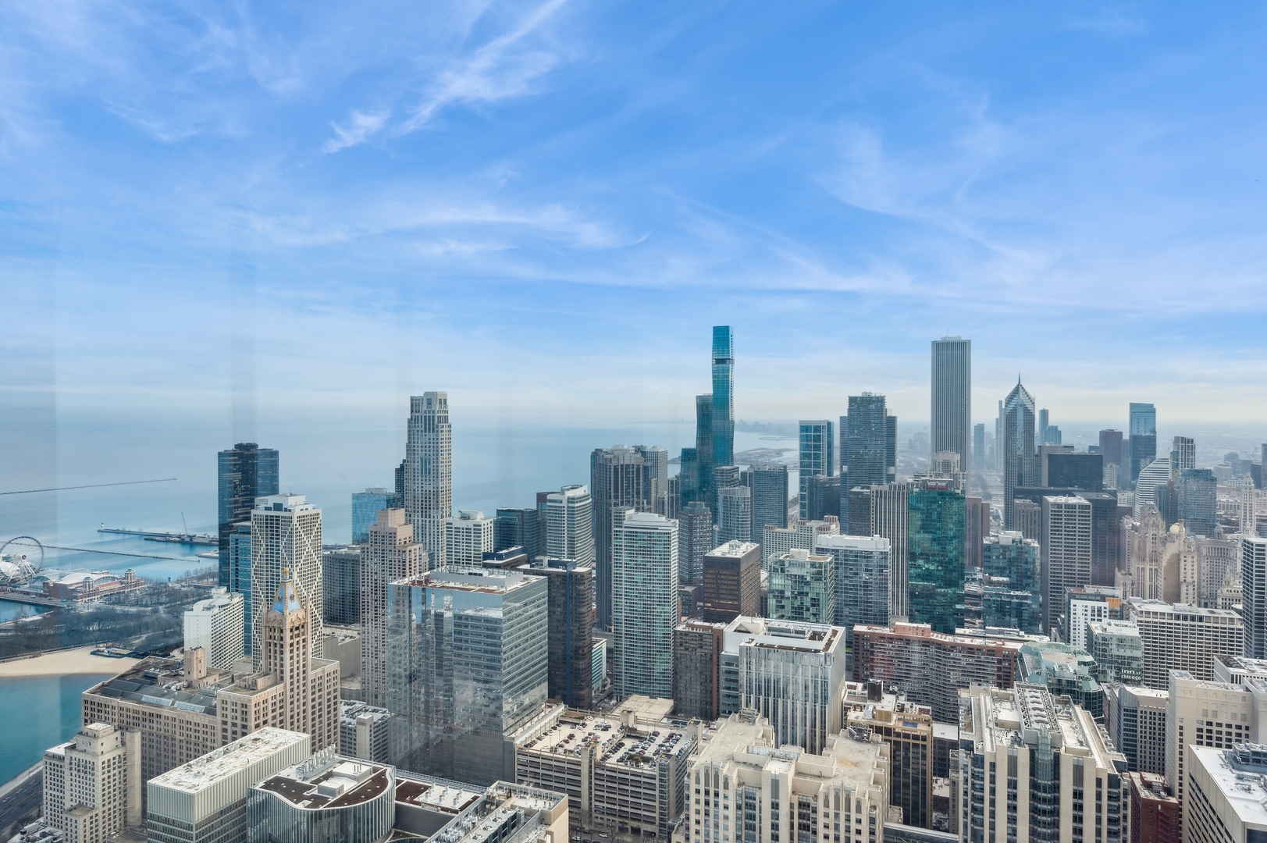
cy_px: 422
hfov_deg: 79.9
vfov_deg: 58.3
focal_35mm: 22
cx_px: 634
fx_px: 756
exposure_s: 1/50
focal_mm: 21.5
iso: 100
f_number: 14
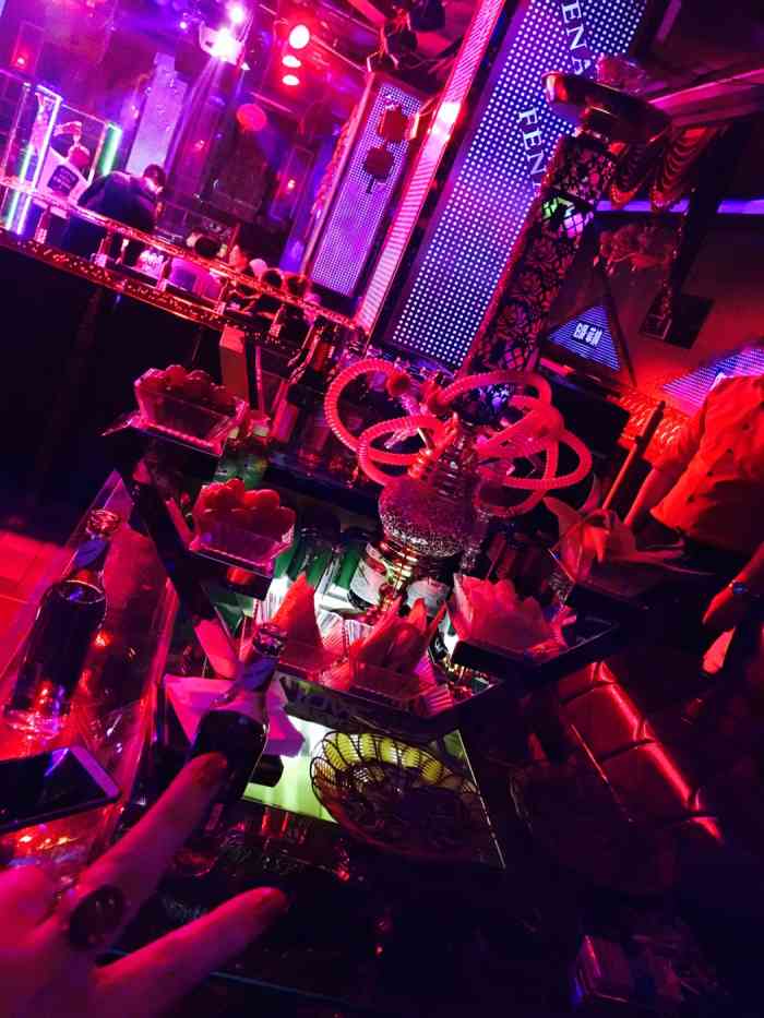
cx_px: 382
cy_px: 509
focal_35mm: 29
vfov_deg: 61.7
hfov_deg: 48.2
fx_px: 853
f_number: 2.2
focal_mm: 4.15
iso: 160
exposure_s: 1/8
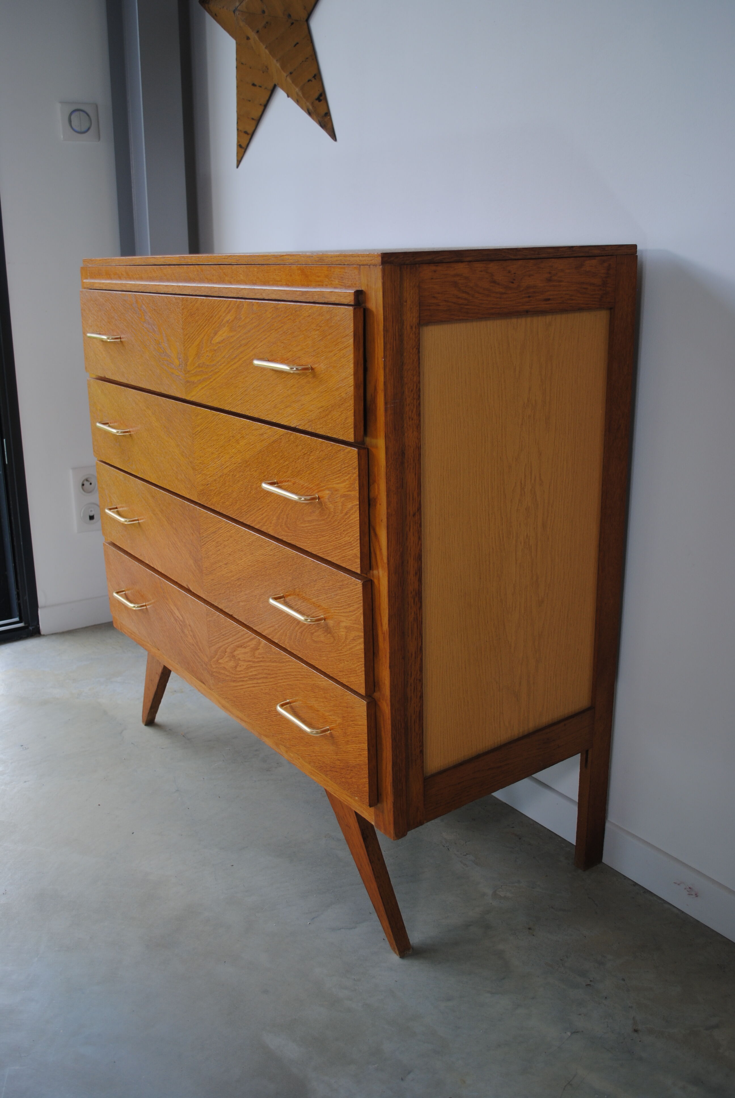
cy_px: 549
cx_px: 368
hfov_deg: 40.1
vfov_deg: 57.2
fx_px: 1008
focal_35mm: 33
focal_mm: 22
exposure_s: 1/80
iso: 100
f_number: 3.8
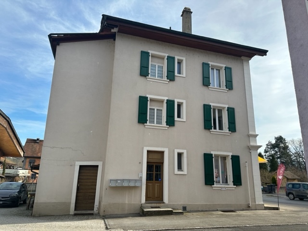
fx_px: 214
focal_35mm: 24
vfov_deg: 56.8
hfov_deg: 71.6
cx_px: 154
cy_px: 116
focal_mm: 6.86
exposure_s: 1/2882
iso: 80
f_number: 1.78
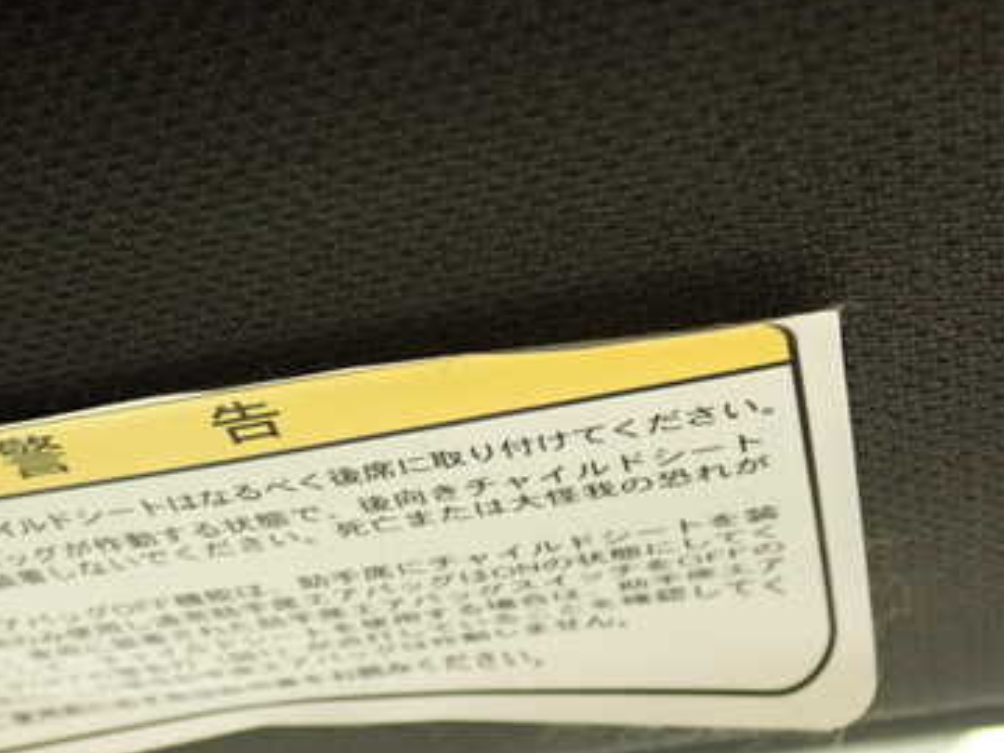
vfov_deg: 24.4
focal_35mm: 60
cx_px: 212
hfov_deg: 31.4
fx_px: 1740
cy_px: 455
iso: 400
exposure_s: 1/40
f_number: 2.5
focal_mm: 6.37
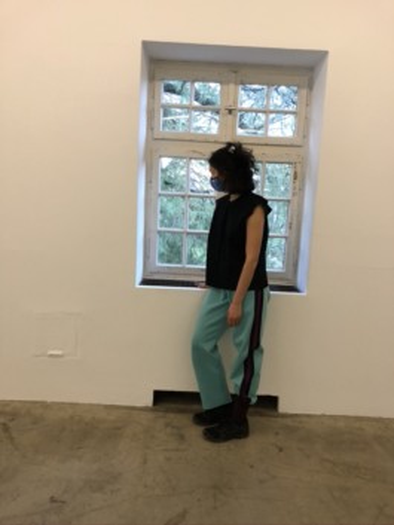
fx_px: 425
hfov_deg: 49.8
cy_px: 262
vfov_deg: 63.4
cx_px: 197
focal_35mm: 28
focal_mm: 3.99
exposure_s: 1/17
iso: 64
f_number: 1.8
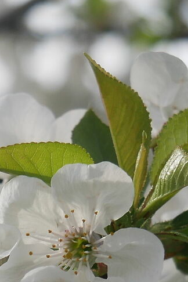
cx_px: -93
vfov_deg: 4.4
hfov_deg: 3.0
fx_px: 3619
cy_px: 503
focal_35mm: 462
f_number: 5.4
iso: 200
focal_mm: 45
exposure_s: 1/200
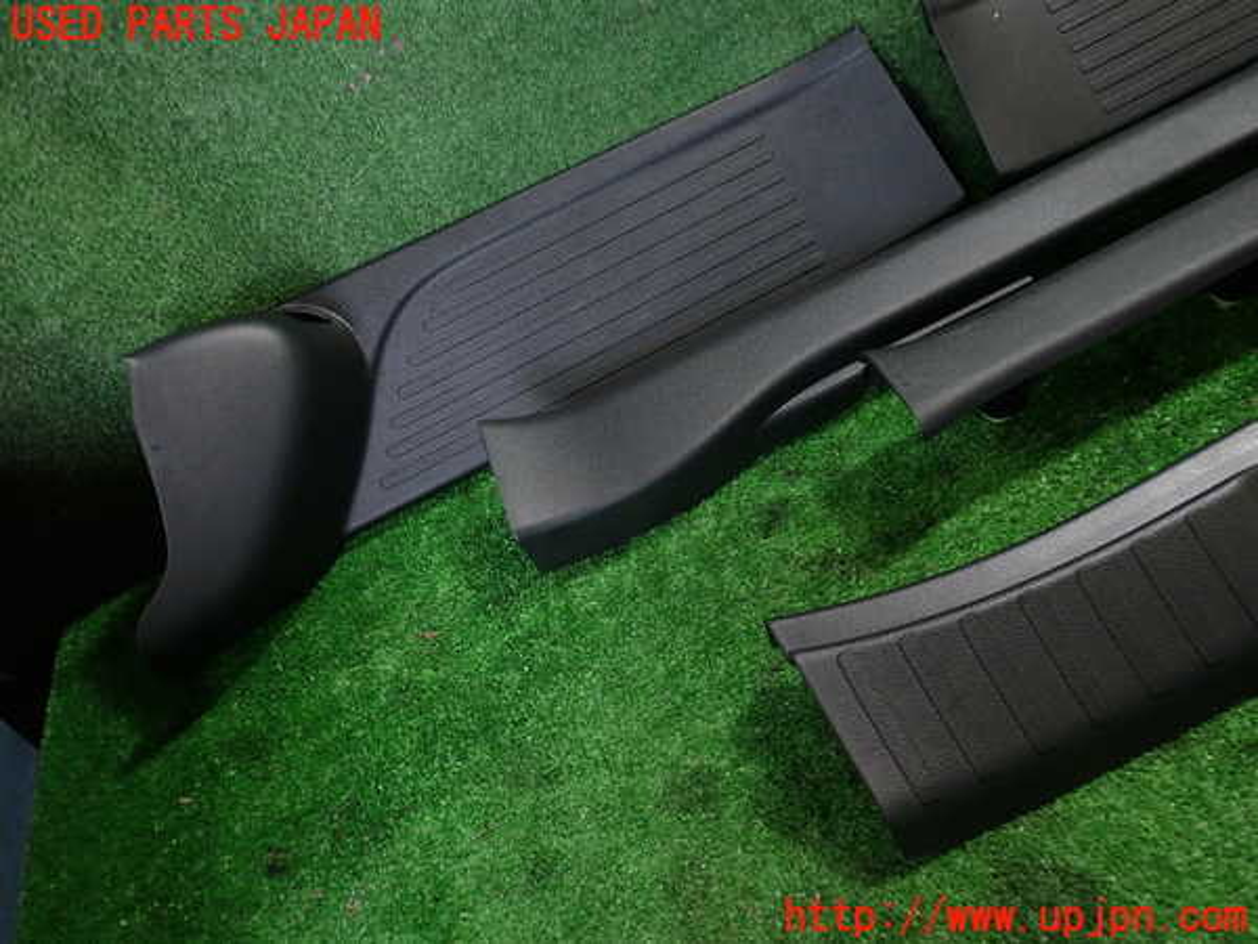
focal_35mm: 30
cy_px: 472
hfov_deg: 60.0
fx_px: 1090
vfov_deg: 46.8
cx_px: 629
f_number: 2.3
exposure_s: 1/40
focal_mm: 5.4
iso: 200
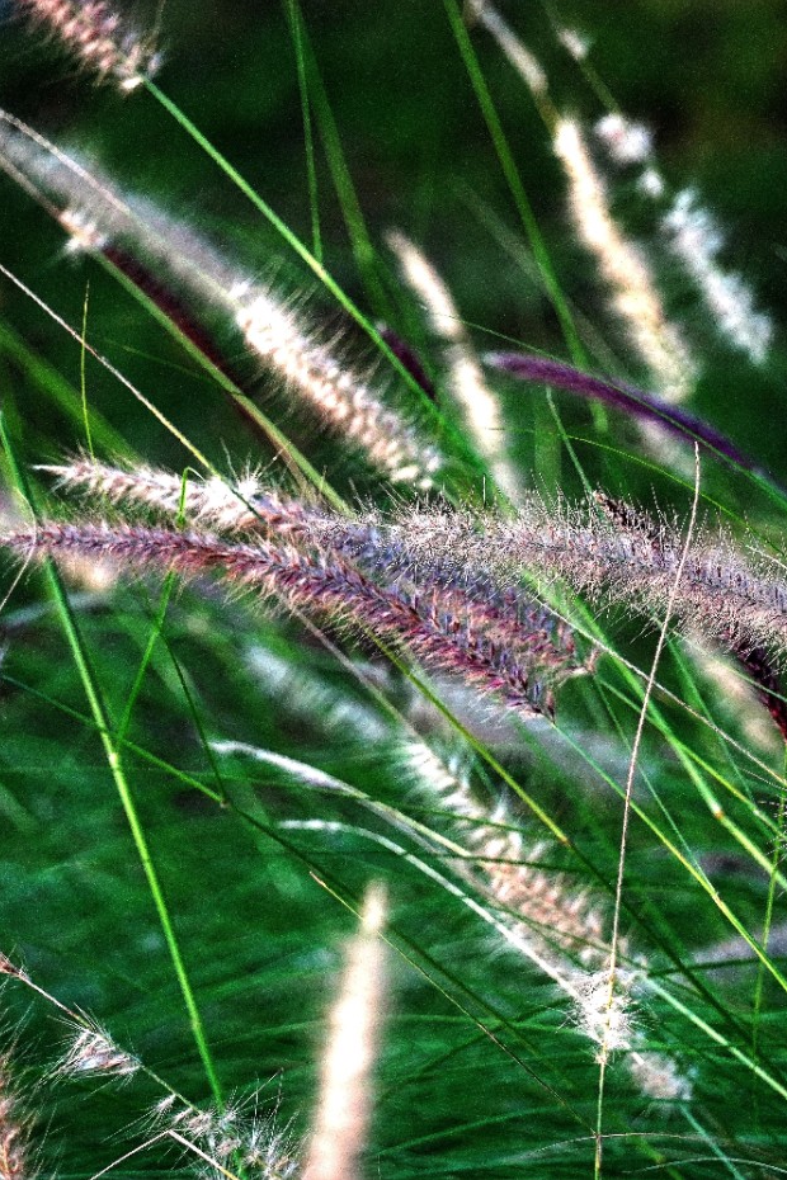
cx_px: 520
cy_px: 591
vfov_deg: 6.8
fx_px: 9870
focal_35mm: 301
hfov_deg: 4.6
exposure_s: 1/500
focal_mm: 200
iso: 400
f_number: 5.6
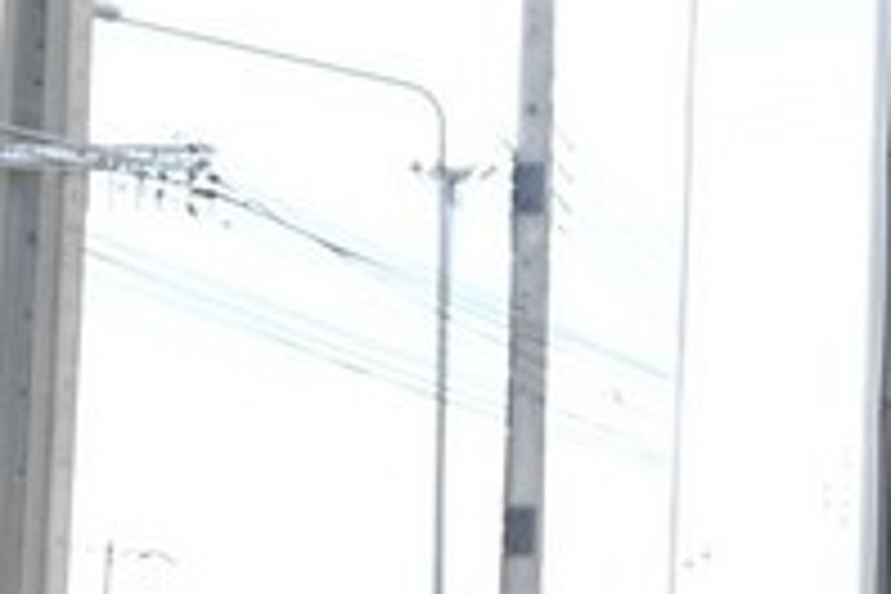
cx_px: 2430
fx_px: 5643
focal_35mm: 228
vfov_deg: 6.0
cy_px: 475
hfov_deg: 8.0
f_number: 6.7
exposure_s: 1/180
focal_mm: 27.5
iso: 140
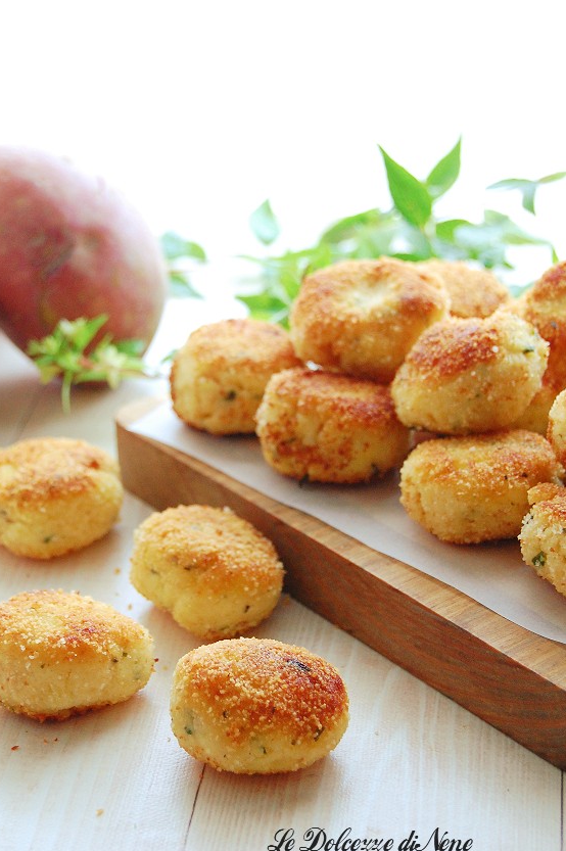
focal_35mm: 90
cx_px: 253
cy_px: 389
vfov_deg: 22.6
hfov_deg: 15.2
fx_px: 2126
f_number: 5.6
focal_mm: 50
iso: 800
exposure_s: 1/50
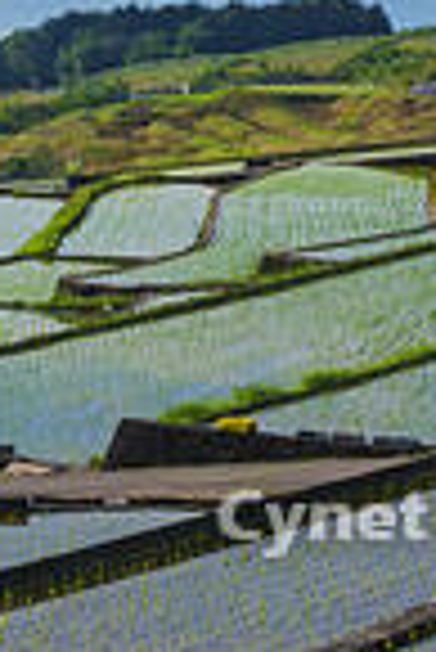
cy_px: -103
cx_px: 13
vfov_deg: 12.5
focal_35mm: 161
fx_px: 2918
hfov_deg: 8.5
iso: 100
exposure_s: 1/40
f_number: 16
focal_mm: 39
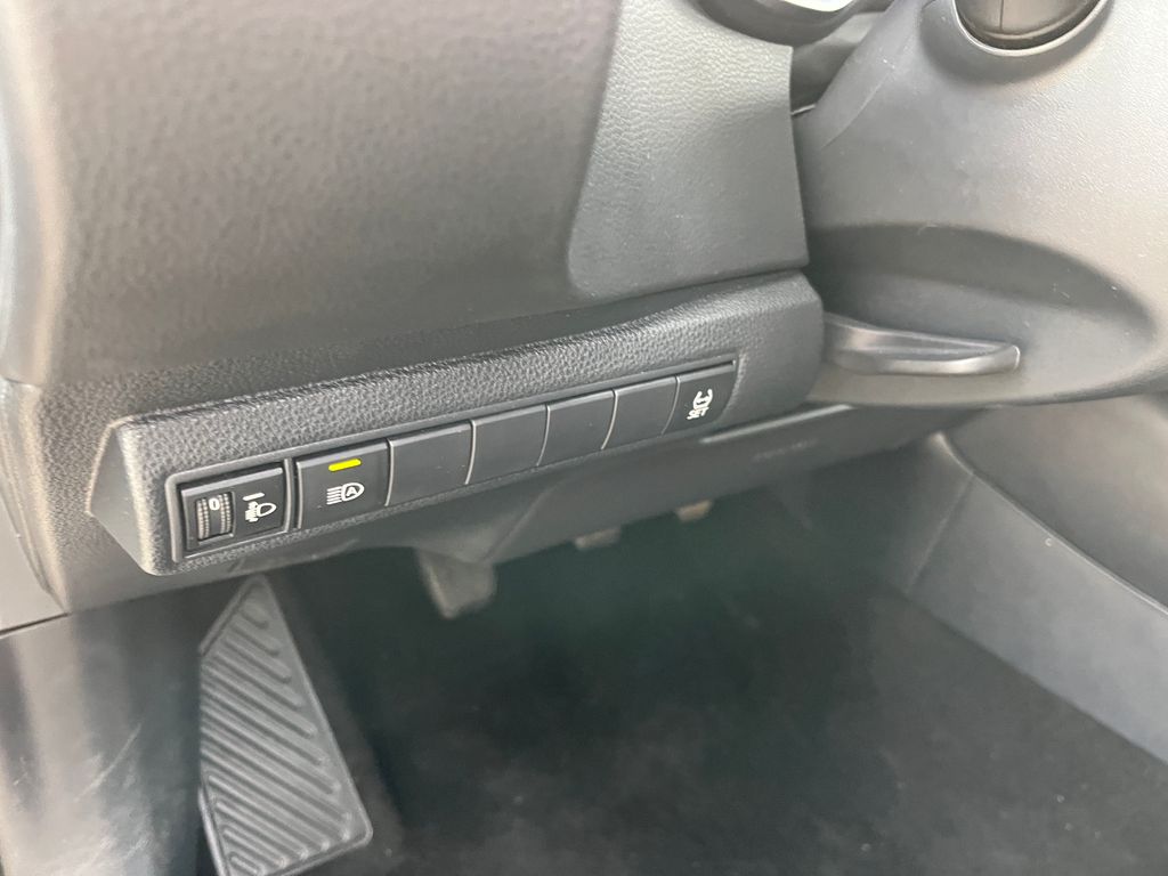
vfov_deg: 53.1
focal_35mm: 26
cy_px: 438
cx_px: 584
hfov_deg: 67.3
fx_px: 877
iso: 500
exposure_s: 1/55
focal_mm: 5.1
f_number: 1.6
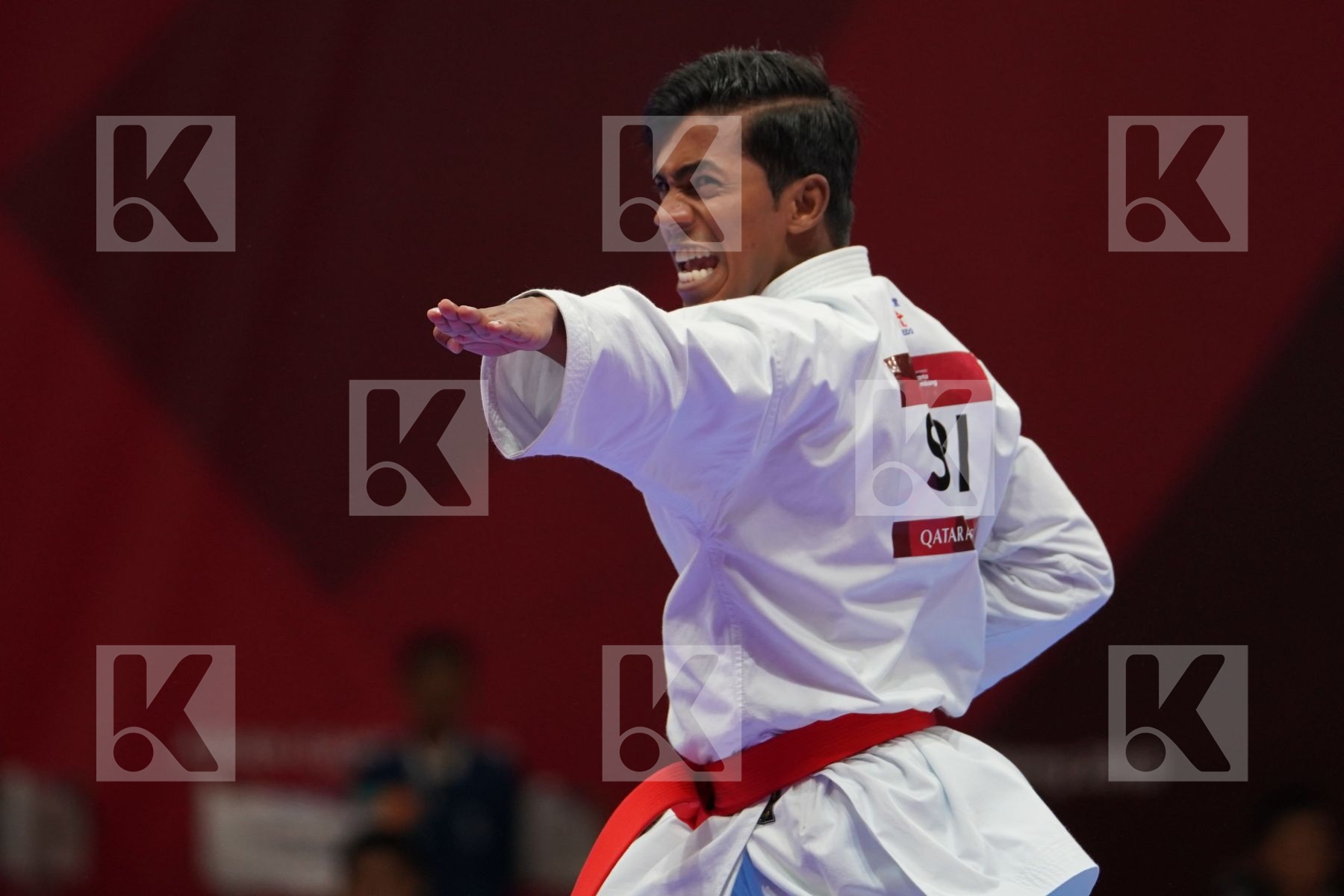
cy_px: 448
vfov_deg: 3.3
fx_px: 15679
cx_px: 672
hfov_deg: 4.9
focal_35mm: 420
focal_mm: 280
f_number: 4
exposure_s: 1/500
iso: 1250
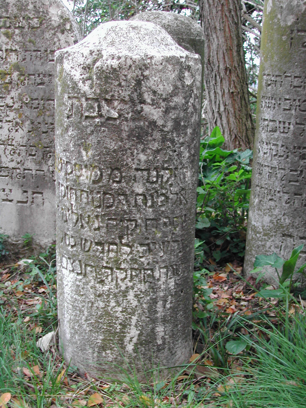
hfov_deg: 28.0
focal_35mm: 52
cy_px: 204
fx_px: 613
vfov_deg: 36.8
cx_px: 153
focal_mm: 11.1
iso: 100
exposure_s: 1/39.1
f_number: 3.2
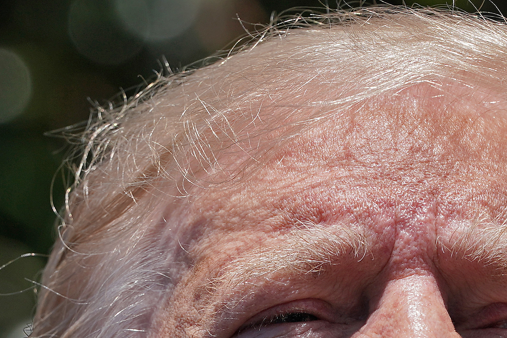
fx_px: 10393
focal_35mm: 738
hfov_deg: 2.8
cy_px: 534
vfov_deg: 1.9
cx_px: 230
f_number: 6.3
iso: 200
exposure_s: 1/1000
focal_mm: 200
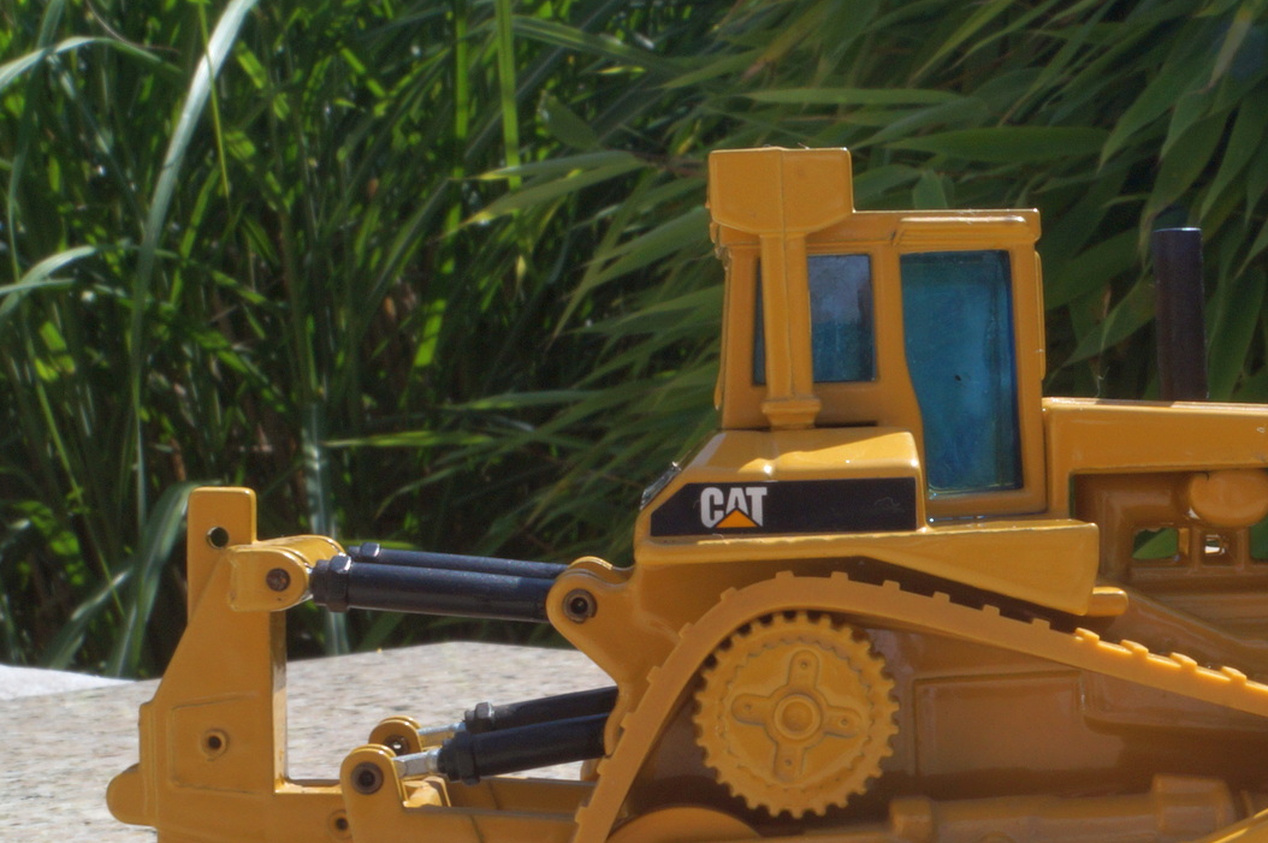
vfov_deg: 18.3
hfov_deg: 26.8
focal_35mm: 74
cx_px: 1039
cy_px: 619
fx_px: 2604
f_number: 25
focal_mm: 26
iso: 250
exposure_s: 1/60
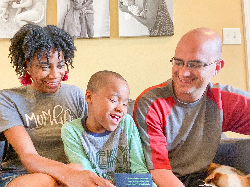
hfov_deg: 57.8
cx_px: 97
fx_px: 224
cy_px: 107
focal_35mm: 31
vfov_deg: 45.3
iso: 400
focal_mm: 2.71
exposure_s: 1/30
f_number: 2.2
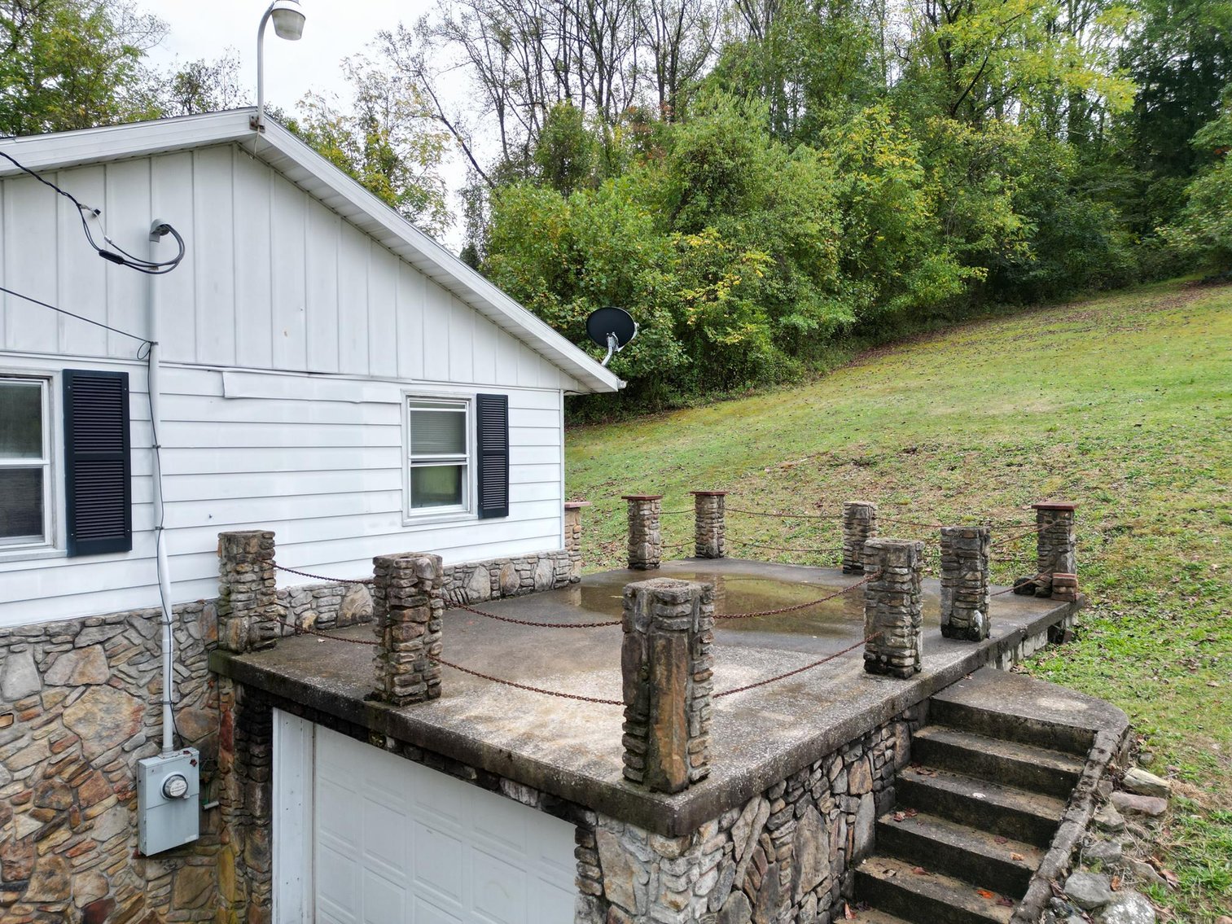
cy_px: 462
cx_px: 616
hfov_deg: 71.6
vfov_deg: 56.8
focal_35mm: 24
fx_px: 854
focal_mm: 6.72
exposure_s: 1/1250
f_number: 1.7
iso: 140
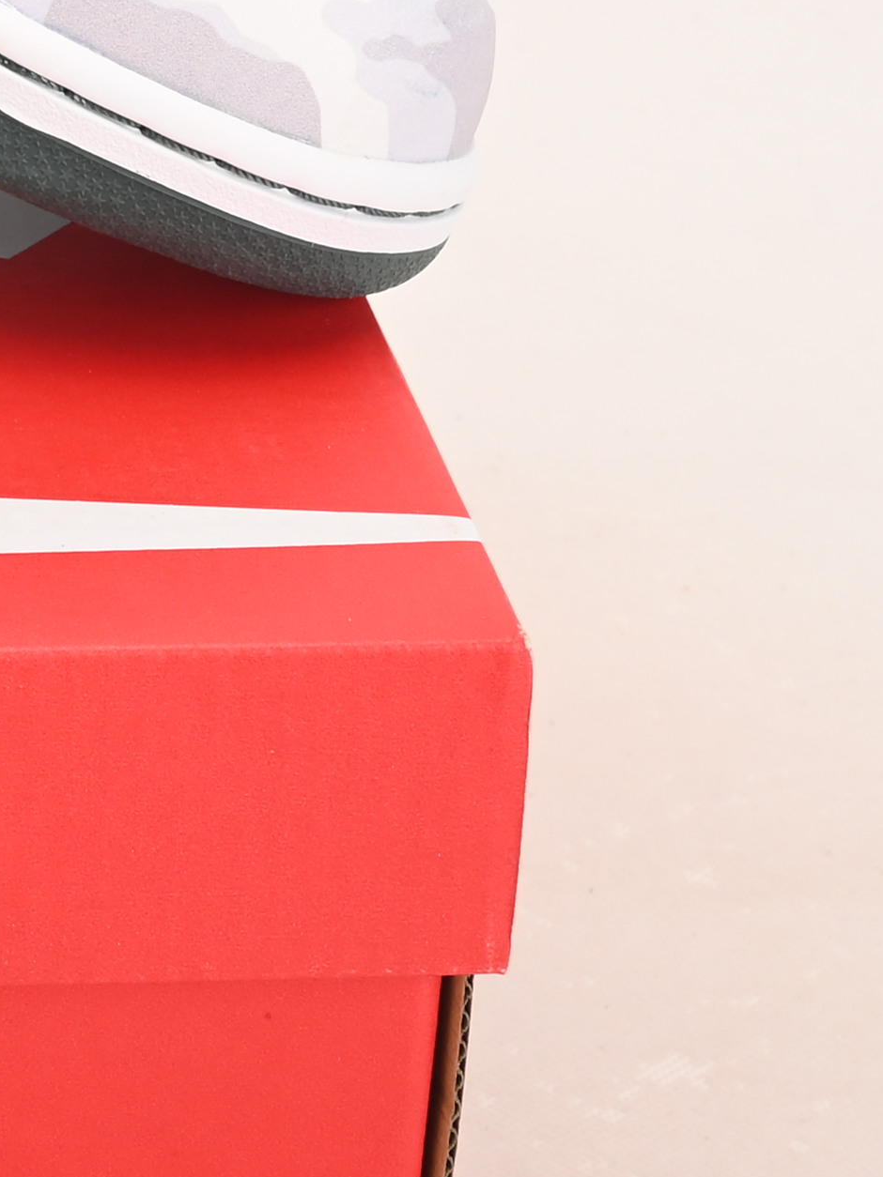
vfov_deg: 10.9
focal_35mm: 180
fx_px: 6124
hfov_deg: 7.8
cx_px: -955
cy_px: -40
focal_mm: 39
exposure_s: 1/200
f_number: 11
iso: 100
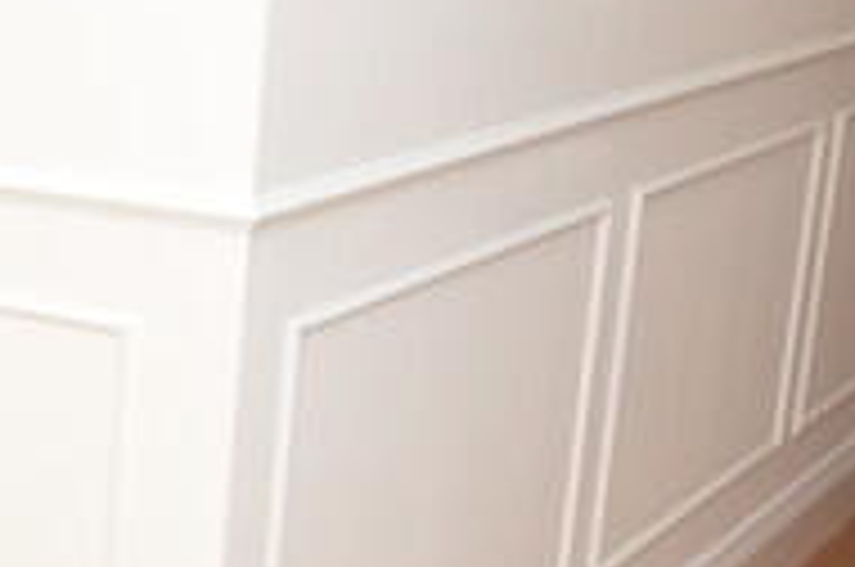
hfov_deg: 20.3
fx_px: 1920
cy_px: 254
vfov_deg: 16.8
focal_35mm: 81
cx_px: -540
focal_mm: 10
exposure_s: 1/200
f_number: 5
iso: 450
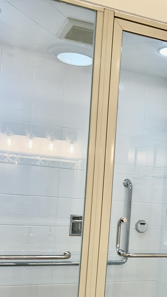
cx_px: 157
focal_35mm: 51
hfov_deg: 22.8
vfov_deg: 39.7
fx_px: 401
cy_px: 215
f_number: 1.5
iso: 50
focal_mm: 5.7
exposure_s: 1/120
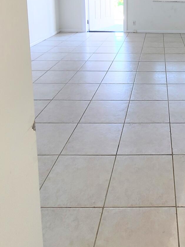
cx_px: 169
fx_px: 221
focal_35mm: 31
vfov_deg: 49.9
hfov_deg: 41.6
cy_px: 12
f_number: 2.2
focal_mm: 2.2
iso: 80
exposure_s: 1/120
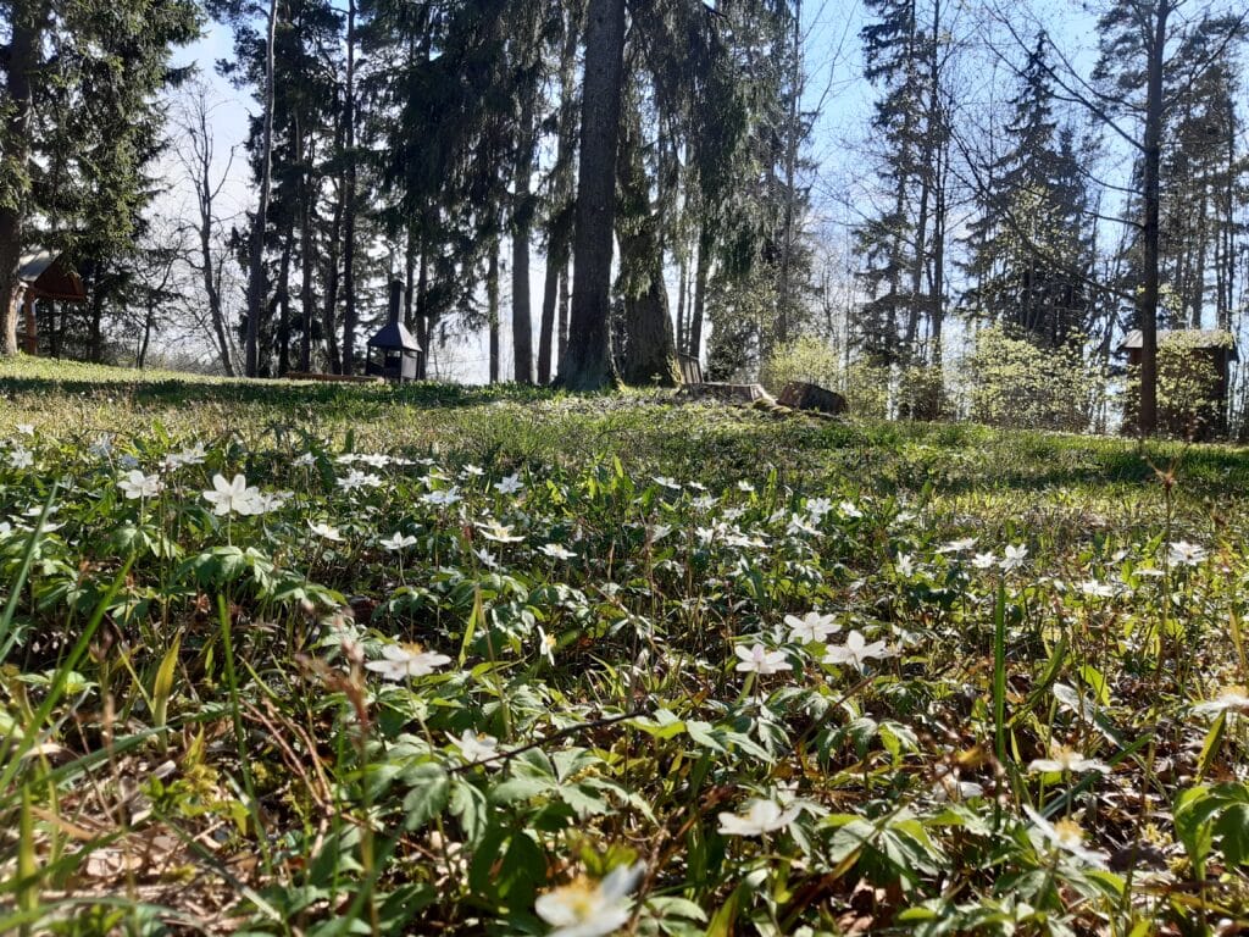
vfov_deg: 53.1
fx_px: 938
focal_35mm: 26
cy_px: 468
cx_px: 624
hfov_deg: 67.3
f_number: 1.7
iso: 40
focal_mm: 3.92
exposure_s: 1/600
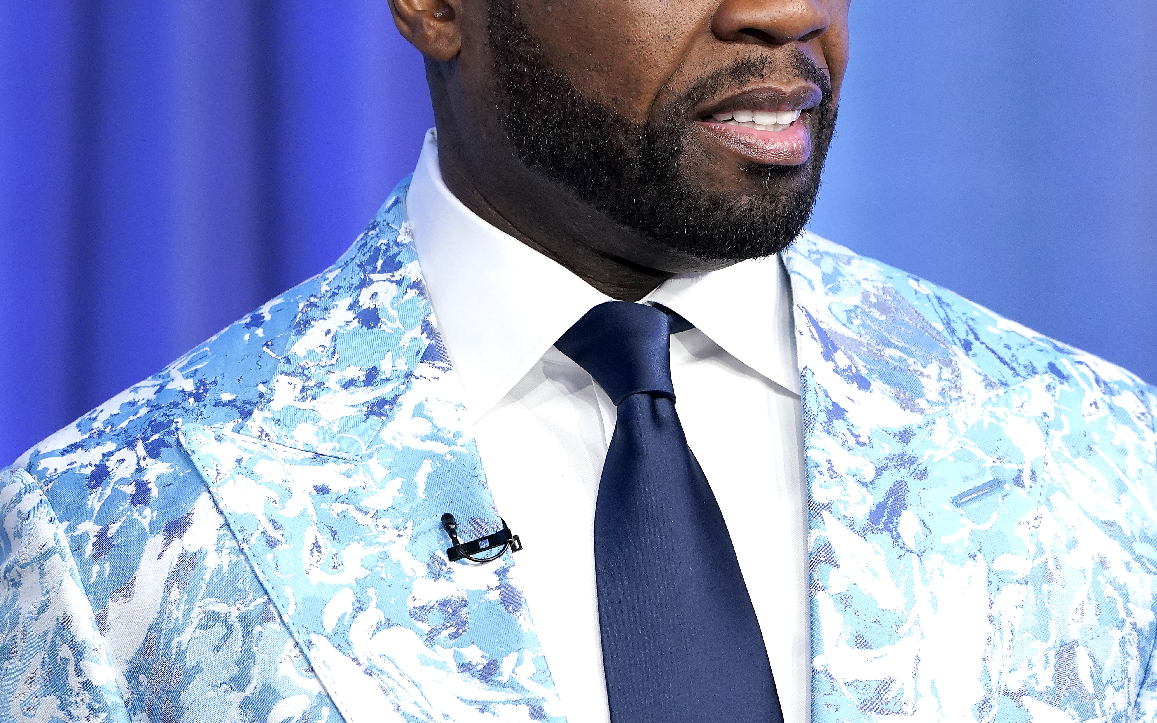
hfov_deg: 4.9
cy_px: 171
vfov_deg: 3.1
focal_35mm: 426
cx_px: 378
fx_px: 13433
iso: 2500
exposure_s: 1/160
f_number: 7.1
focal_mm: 288
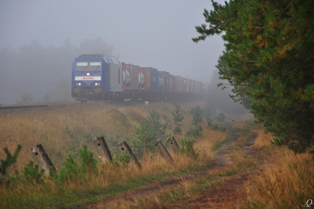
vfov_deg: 8.7
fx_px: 1374
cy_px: 104
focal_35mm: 158
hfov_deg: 13.0
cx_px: 157
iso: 100
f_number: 5.6
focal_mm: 105
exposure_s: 1/160
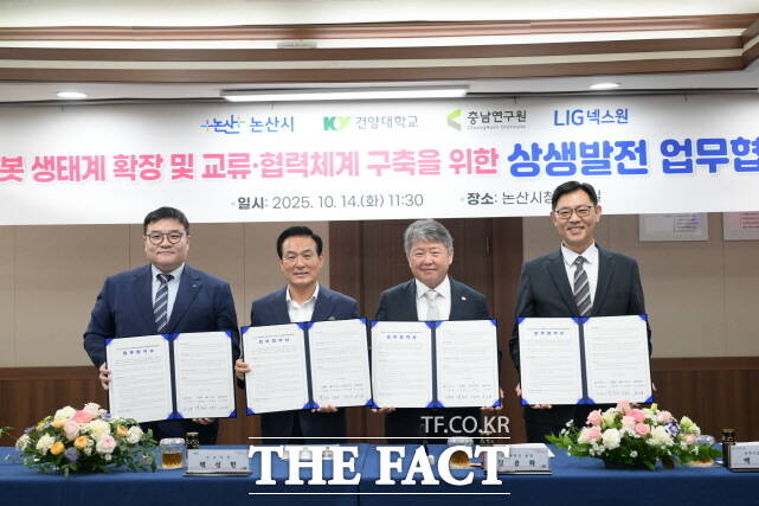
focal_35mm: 42
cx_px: 380
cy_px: 253
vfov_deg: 31.9
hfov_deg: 46.4
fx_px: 885
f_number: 4.5
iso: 2000
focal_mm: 42
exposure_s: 1/200
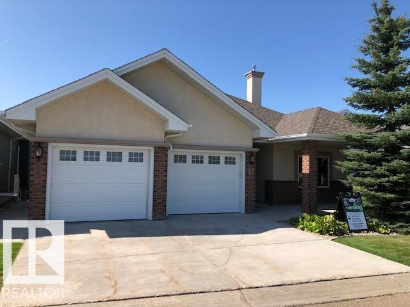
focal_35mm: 28
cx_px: 205
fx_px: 332
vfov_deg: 49.7
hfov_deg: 63.4
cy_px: 154
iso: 20
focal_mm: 3.99
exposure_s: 1/1412
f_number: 1.8
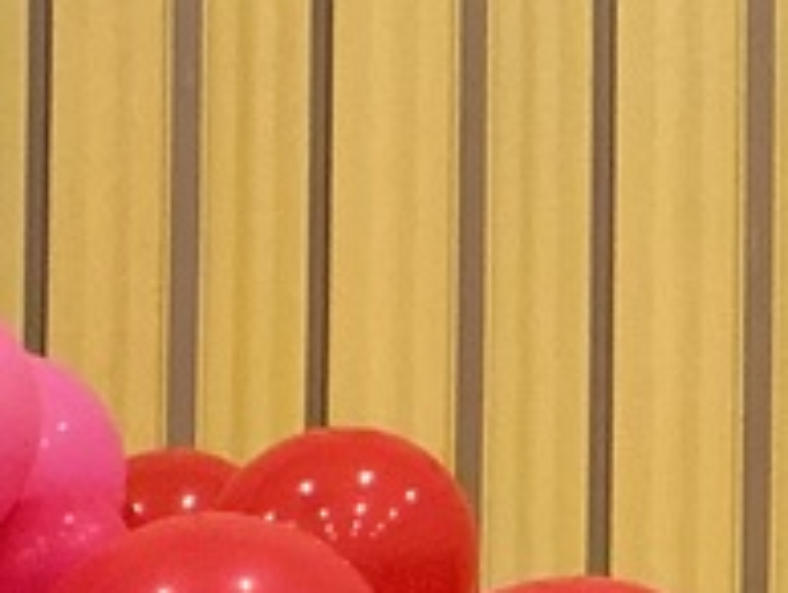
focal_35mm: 153
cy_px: 1316
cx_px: -853
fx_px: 3487
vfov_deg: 9.0
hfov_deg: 11.5
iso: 250
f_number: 1.8
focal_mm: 3
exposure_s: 1/60
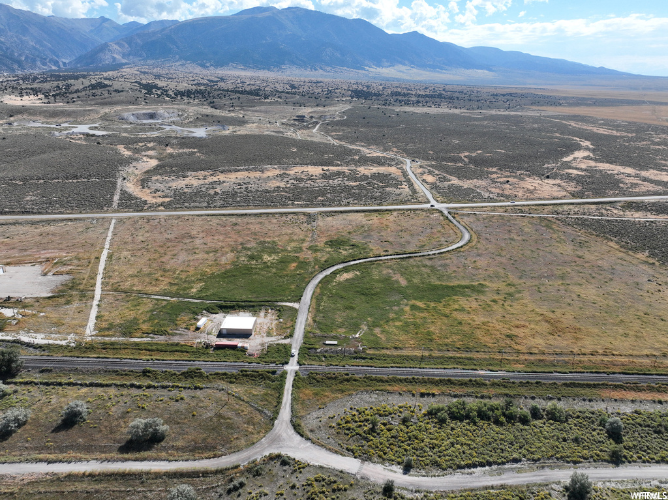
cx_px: 334
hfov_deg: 71.6
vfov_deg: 56.8
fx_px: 463
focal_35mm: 24
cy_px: 250
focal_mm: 12.29
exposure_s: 1/3200
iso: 200
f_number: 2.8
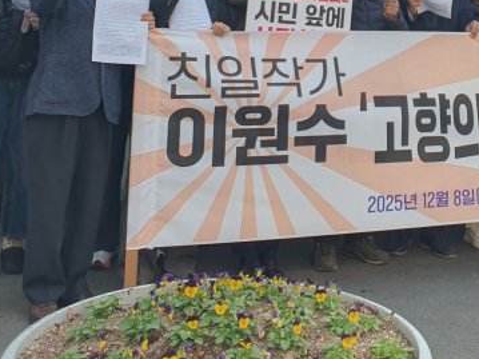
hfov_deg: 32.3
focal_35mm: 58
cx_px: 386
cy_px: -40
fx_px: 802
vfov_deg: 23.6
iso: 50
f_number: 2.4
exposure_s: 1/445
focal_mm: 4.3
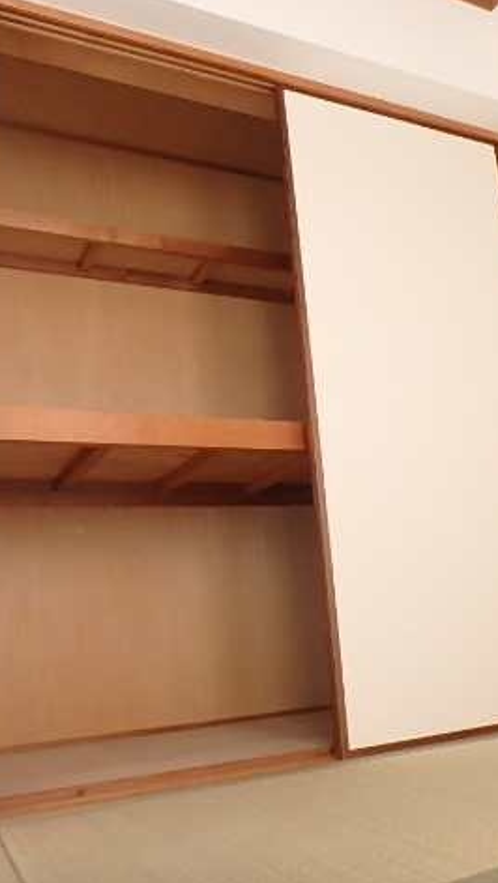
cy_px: 443
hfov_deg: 37.8
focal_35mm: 31
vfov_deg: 62.6
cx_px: 283
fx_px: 727
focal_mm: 3.7
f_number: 3.5
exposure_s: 1/30
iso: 640
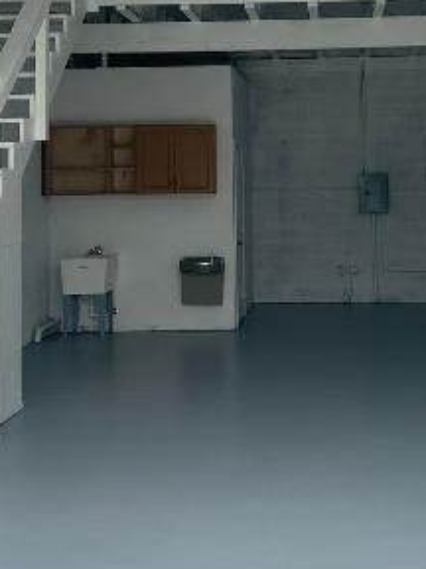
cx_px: 278
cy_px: 119
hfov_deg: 22.8
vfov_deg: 29.6
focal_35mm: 64
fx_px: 1050
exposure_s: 1/1517
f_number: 1.78
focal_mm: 6.86
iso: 80
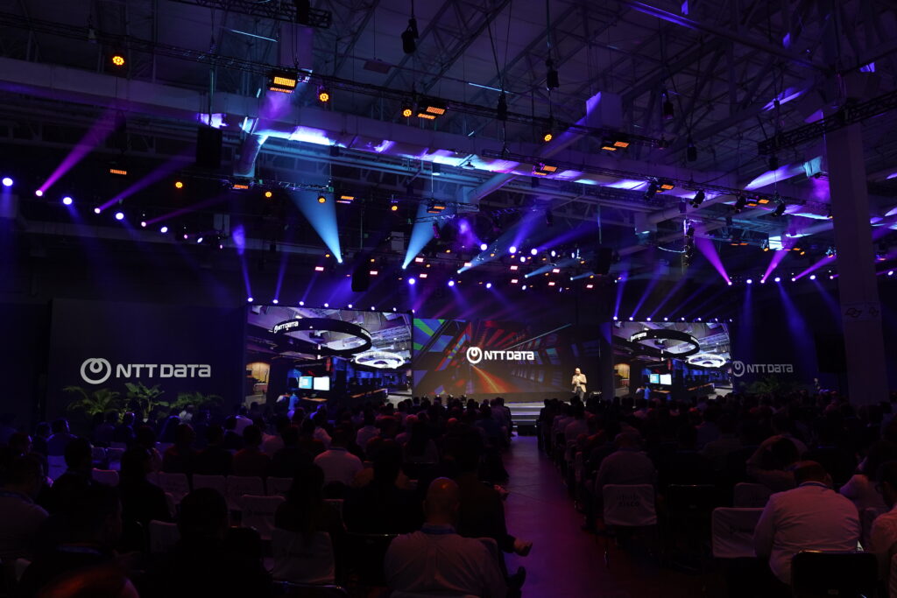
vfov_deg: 53.1
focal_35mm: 24
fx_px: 598
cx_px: 448
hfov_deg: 73.7
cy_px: 299
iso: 1000
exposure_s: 1/160
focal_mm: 16
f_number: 3.2
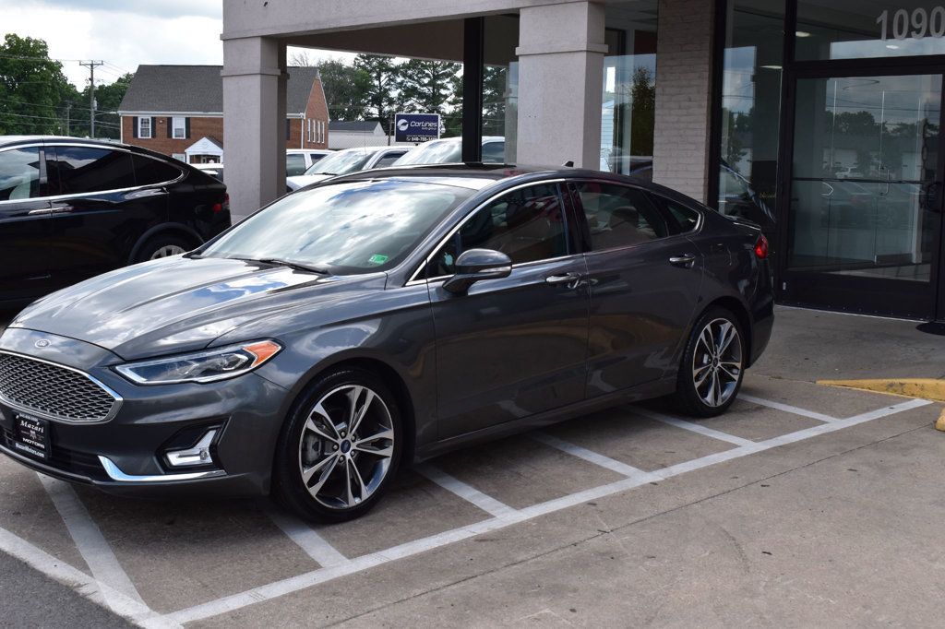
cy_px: 314
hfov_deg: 42.3
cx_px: 472
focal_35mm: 46
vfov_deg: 28.9
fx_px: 1220
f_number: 11
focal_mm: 31
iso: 400
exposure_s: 1/400
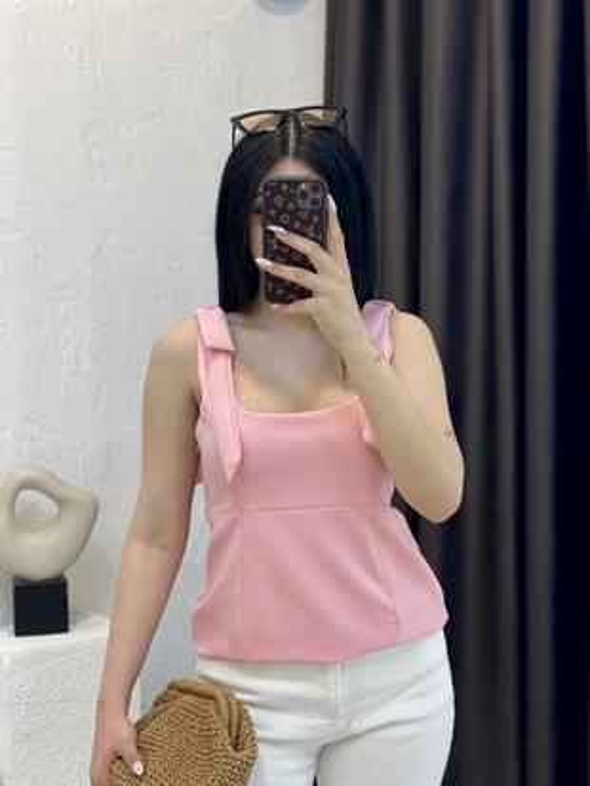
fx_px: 1181
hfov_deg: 28.0
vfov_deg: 36.8
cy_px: 393
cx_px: 295
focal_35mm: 52
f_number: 2
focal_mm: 6
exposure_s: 1/122
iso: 100
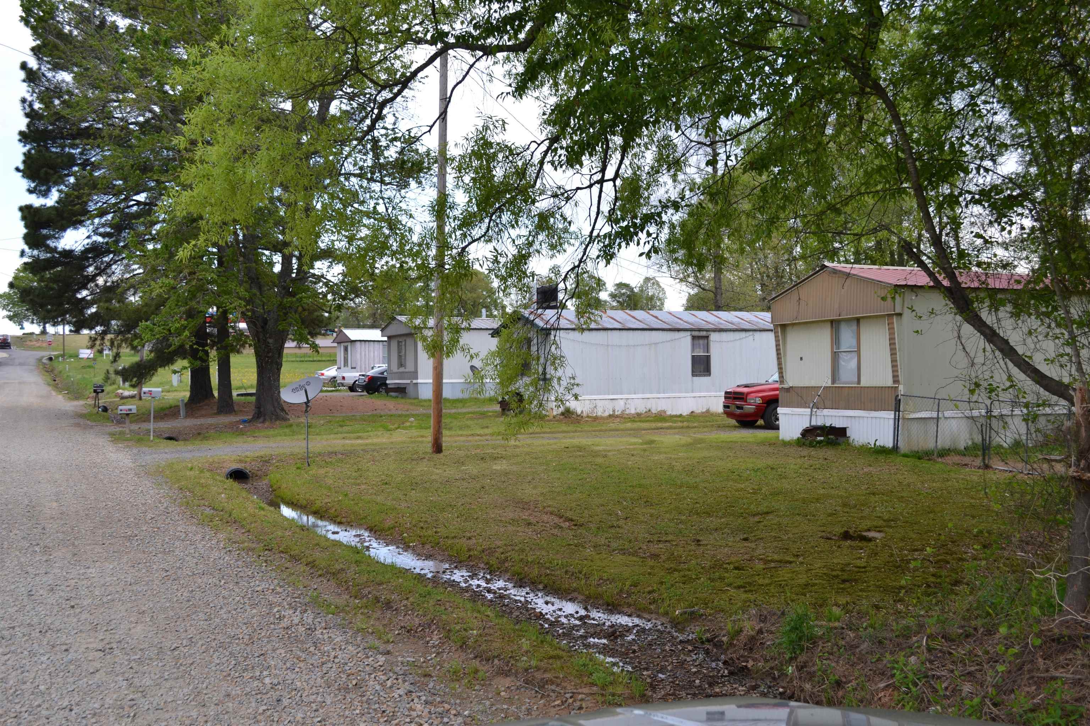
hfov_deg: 57.2
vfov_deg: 40.0
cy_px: 363
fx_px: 999
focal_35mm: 33
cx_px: 545
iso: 100
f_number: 5.6
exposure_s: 1/80
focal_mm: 22
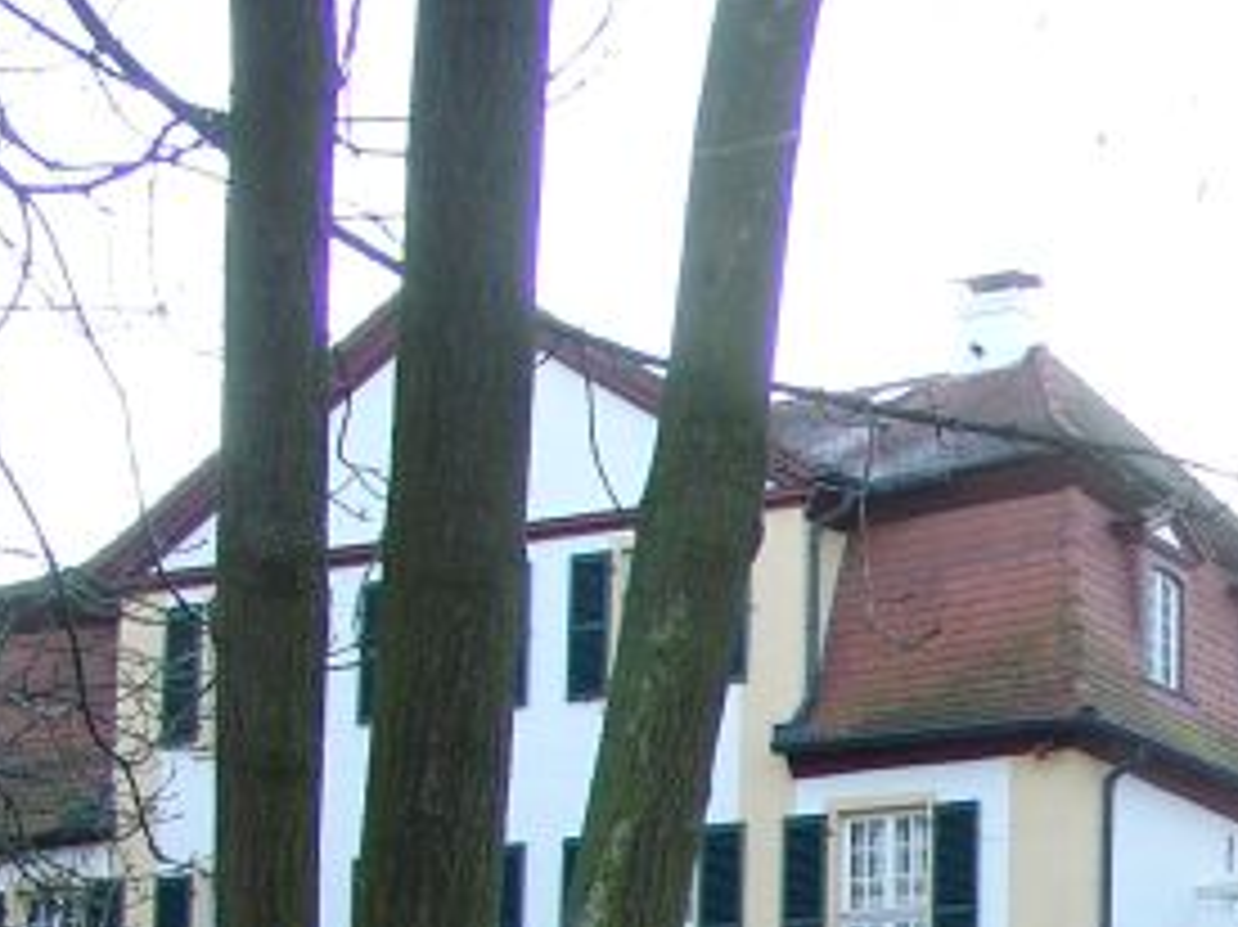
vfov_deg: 14.2
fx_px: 3539
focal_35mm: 99
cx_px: 1558
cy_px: 1264
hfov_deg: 18.6
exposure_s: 1/94.4
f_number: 2.8
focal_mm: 7.13
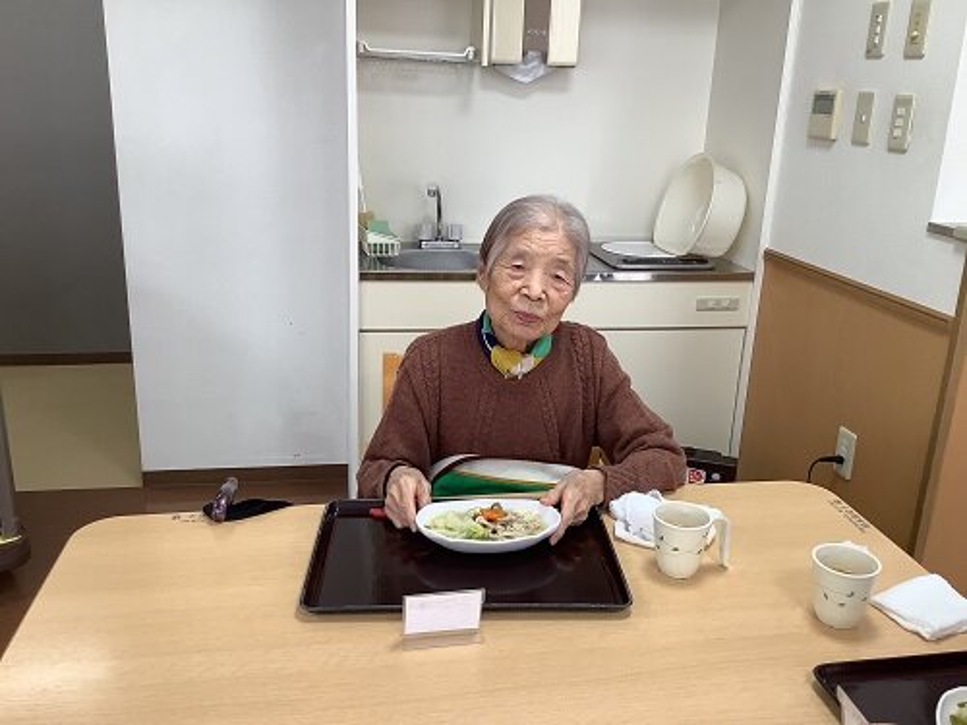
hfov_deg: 58.4
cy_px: 362
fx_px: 866
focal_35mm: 31
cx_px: 484
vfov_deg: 45.4
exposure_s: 1/100
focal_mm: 3.3
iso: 80
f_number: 2.4
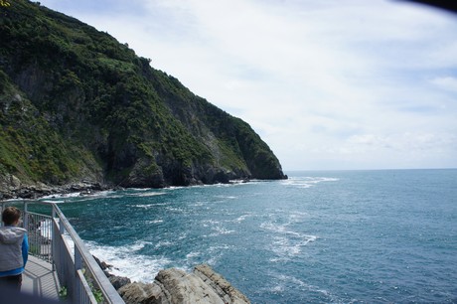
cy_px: 152
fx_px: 342
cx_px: 228
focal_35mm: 27
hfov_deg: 67.4
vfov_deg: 47.9
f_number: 11
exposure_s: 1/250
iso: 200
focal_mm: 18
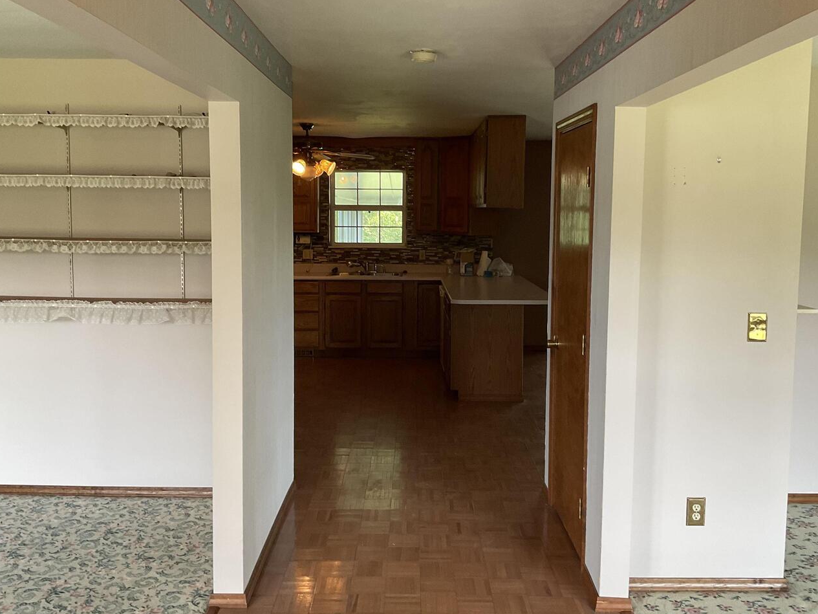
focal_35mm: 33
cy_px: 274
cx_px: 416
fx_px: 780
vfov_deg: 42.9
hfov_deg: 55.3
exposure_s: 1/60
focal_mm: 3
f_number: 1.8
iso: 50
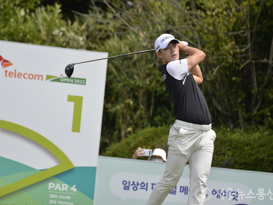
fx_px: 2570
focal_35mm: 326
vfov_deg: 4.6
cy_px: 102
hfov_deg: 6.1
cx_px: 126
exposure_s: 1/3200
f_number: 7.1
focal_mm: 300
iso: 1000
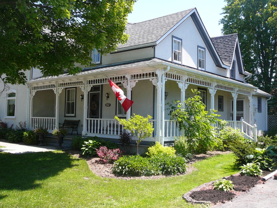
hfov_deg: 49.0
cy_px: 104
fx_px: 304
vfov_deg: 37.7
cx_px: 138
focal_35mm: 38
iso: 80
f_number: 3
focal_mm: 5.6
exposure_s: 1/400
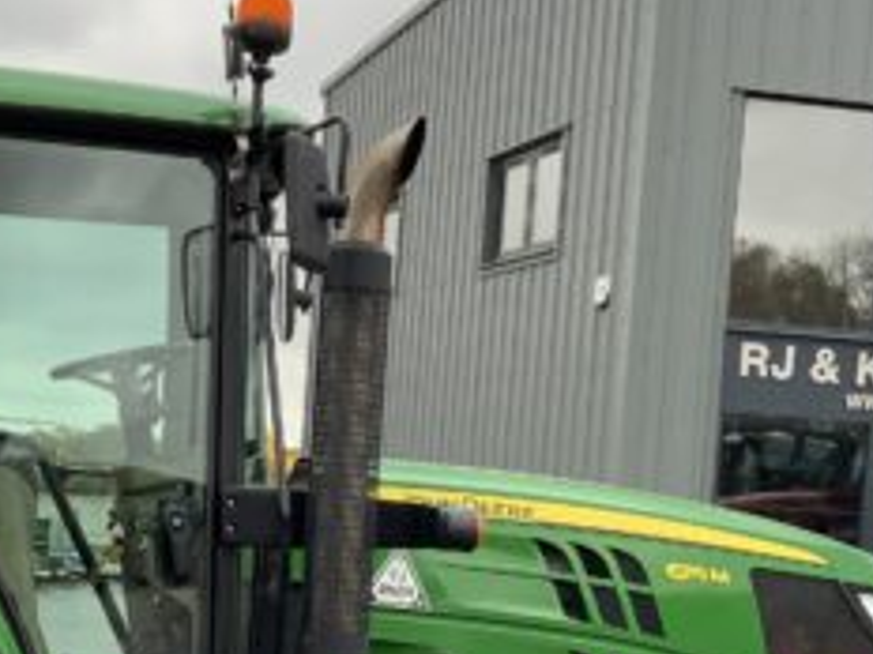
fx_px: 2018
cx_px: 267
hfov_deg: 24.3
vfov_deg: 18.1
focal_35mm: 80
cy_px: 586
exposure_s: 1/165
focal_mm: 3
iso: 16
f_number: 1.8
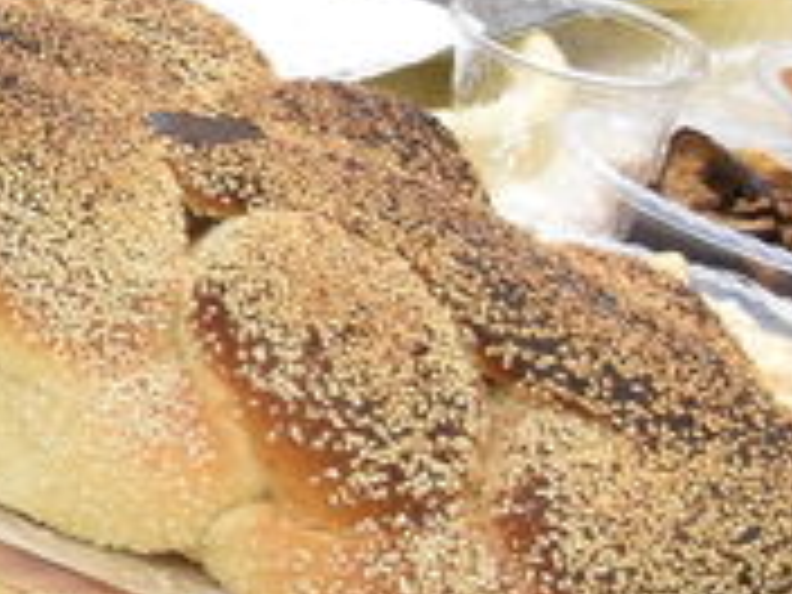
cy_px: -380
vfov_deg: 7.1
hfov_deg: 7.7
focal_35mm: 206
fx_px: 4713
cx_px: -1994
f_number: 5.6
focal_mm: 18
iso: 1000
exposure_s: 1/80
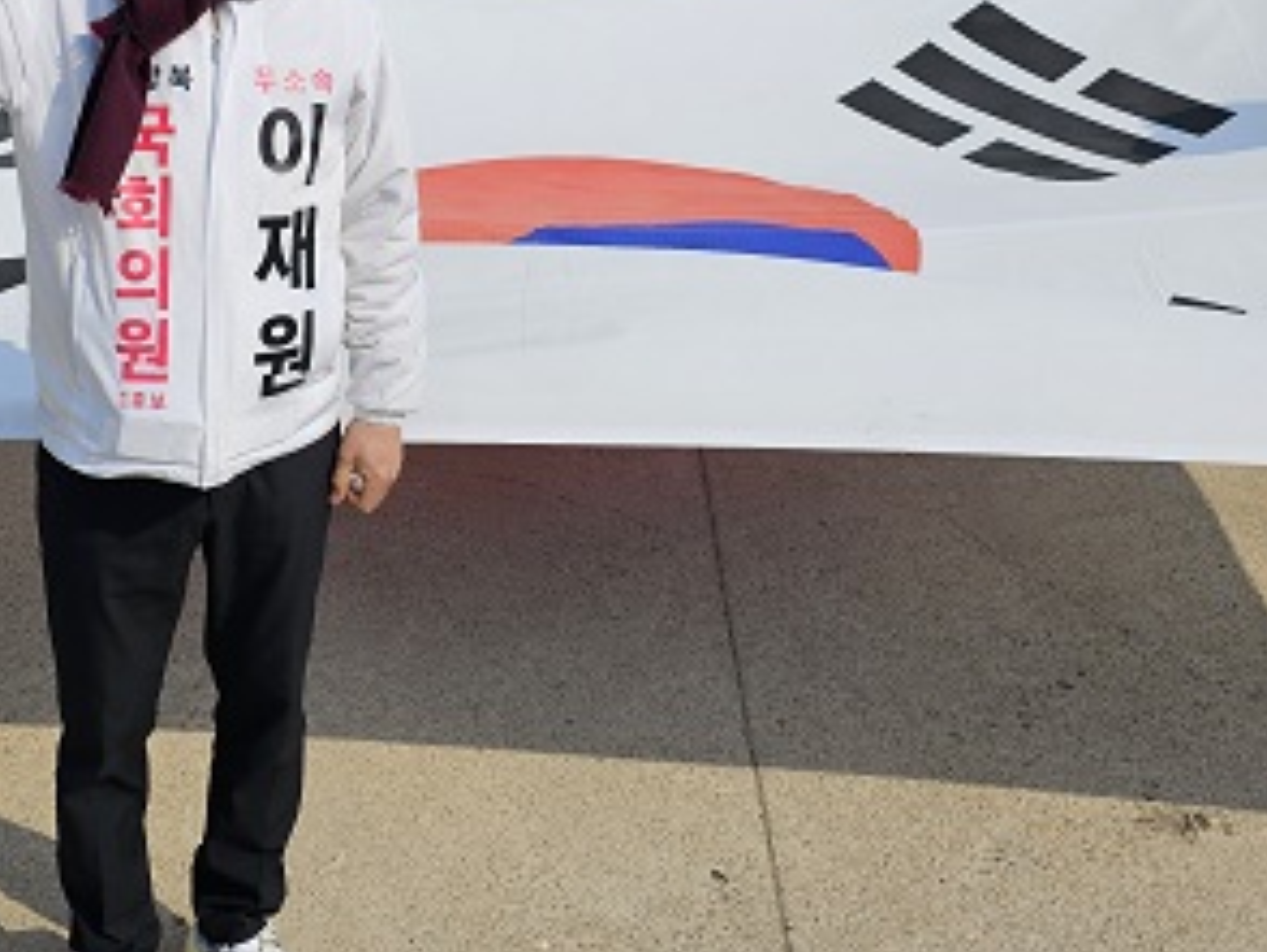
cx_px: 444
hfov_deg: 37.8
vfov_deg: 28.0
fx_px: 1832
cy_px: 82
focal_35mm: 50
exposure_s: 1/1269
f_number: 1.7
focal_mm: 6.3
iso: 10
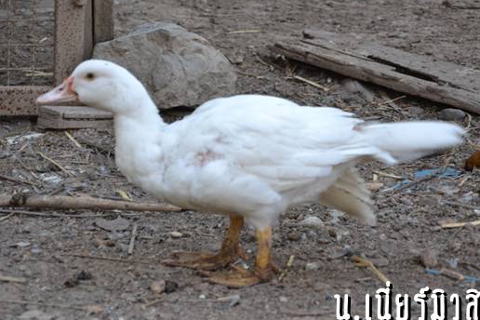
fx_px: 1627
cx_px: 227
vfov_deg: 11.2
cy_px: 144
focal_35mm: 122
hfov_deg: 16.8
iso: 400
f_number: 7.1
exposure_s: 1/60
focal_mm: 70
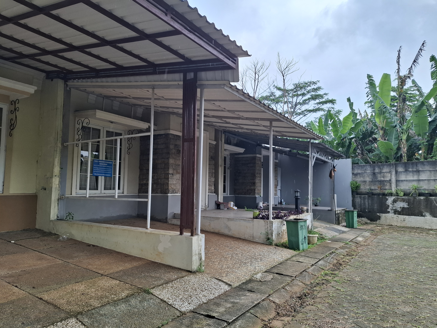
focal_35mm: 23
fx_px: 290
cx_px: 218
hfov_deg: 73.9
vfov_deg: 58.9
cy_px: 164
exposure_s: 1/301
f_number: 1.8
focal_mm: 5.54
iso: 50
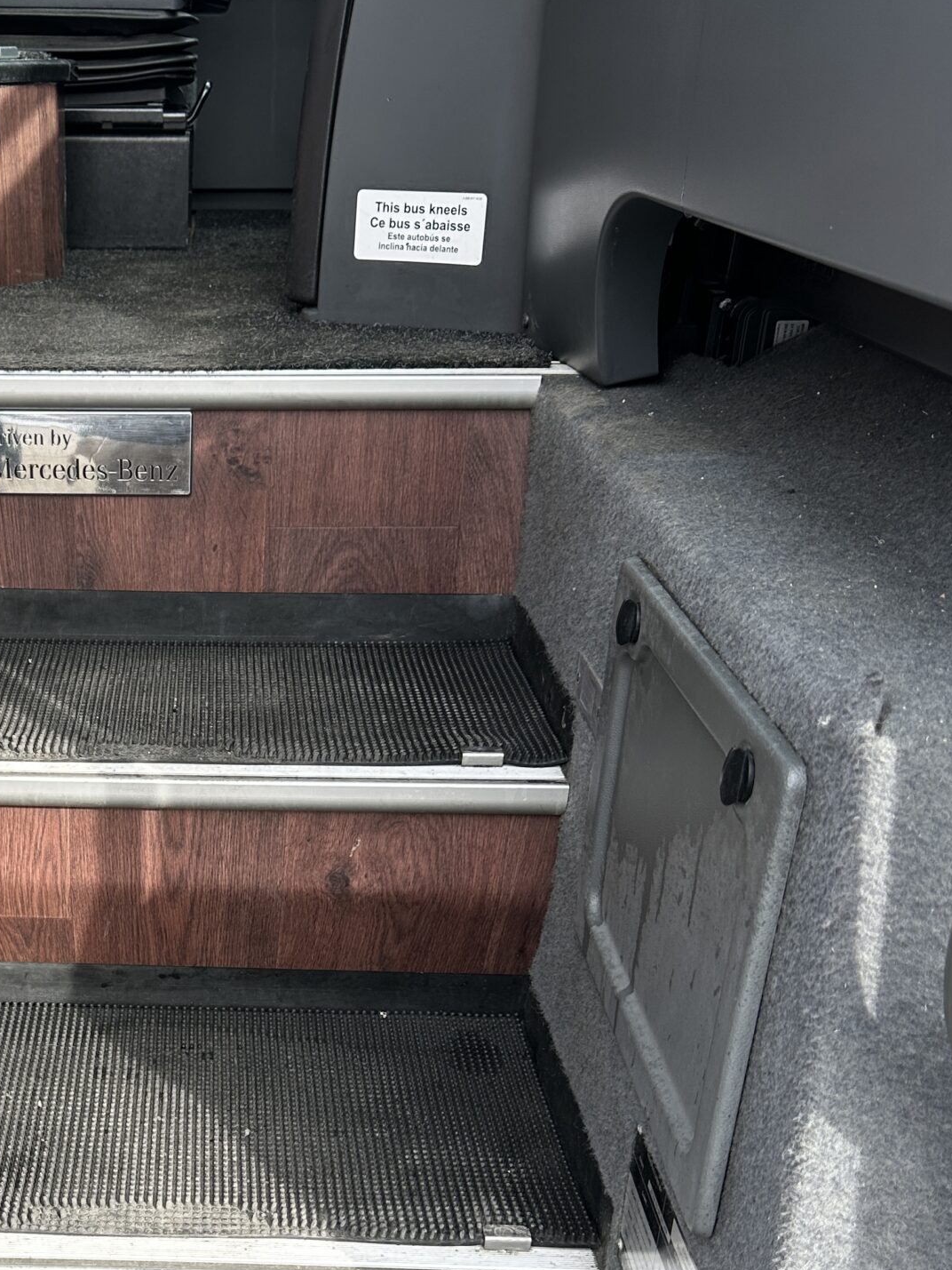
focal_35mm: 43
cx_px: 118
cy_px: 933
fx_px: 1577
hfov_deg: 32.2
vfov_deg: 42.7
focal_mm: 6.86
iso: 80
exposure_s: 1/429
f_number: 1.78
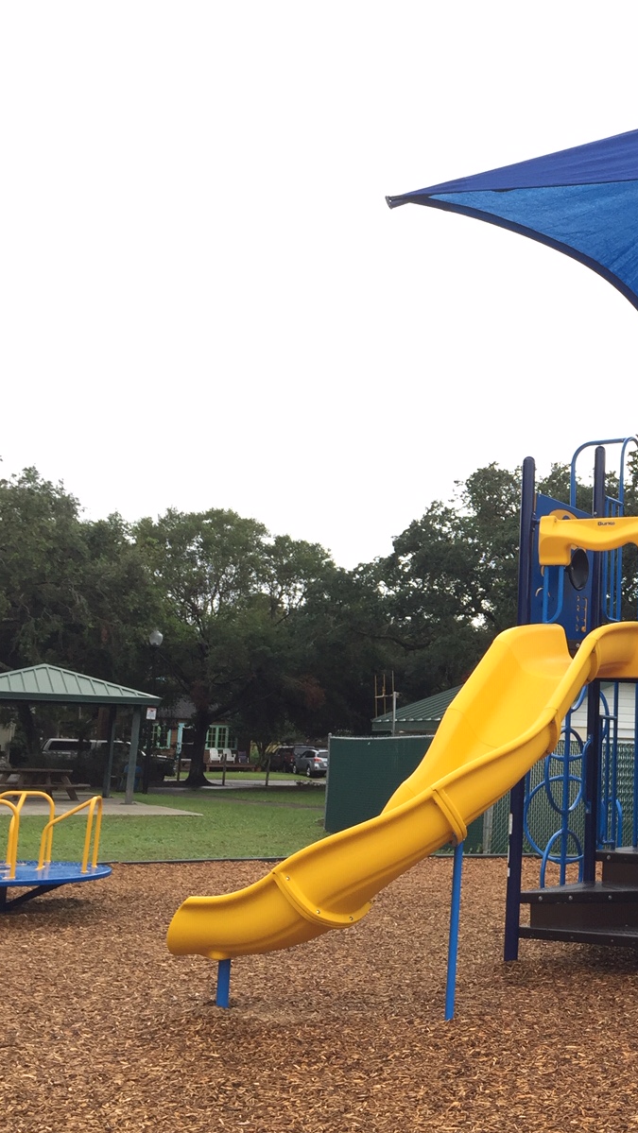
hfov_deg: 26.4
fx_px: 1292
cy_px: 572
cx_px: 628
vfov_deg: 47.3
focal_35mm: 43
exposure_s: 1/226
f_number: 2.2
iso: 32
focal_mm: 4.15
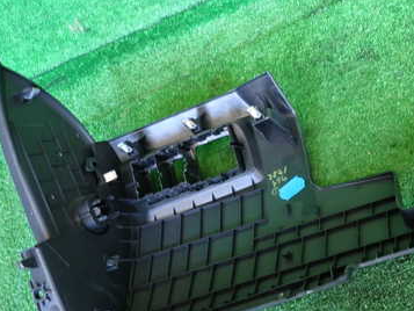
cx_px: 306
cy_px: 156
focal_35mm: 42
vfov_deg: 34.4
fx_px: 502
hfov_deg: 43.5
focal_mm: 4.5
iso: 250
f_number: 2
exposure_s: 1/30
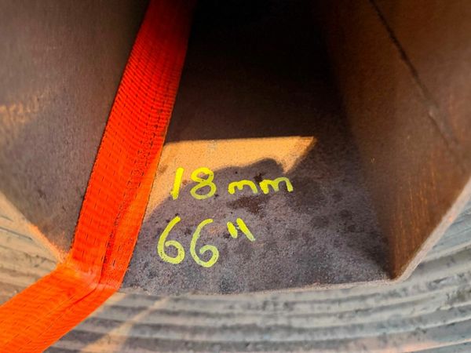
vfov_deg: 56.8
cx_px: 236
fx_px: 327
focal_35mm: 24
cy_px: 176
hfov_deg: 71.6
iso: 800
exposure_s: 1/33
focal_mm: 6.76
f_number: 1.78
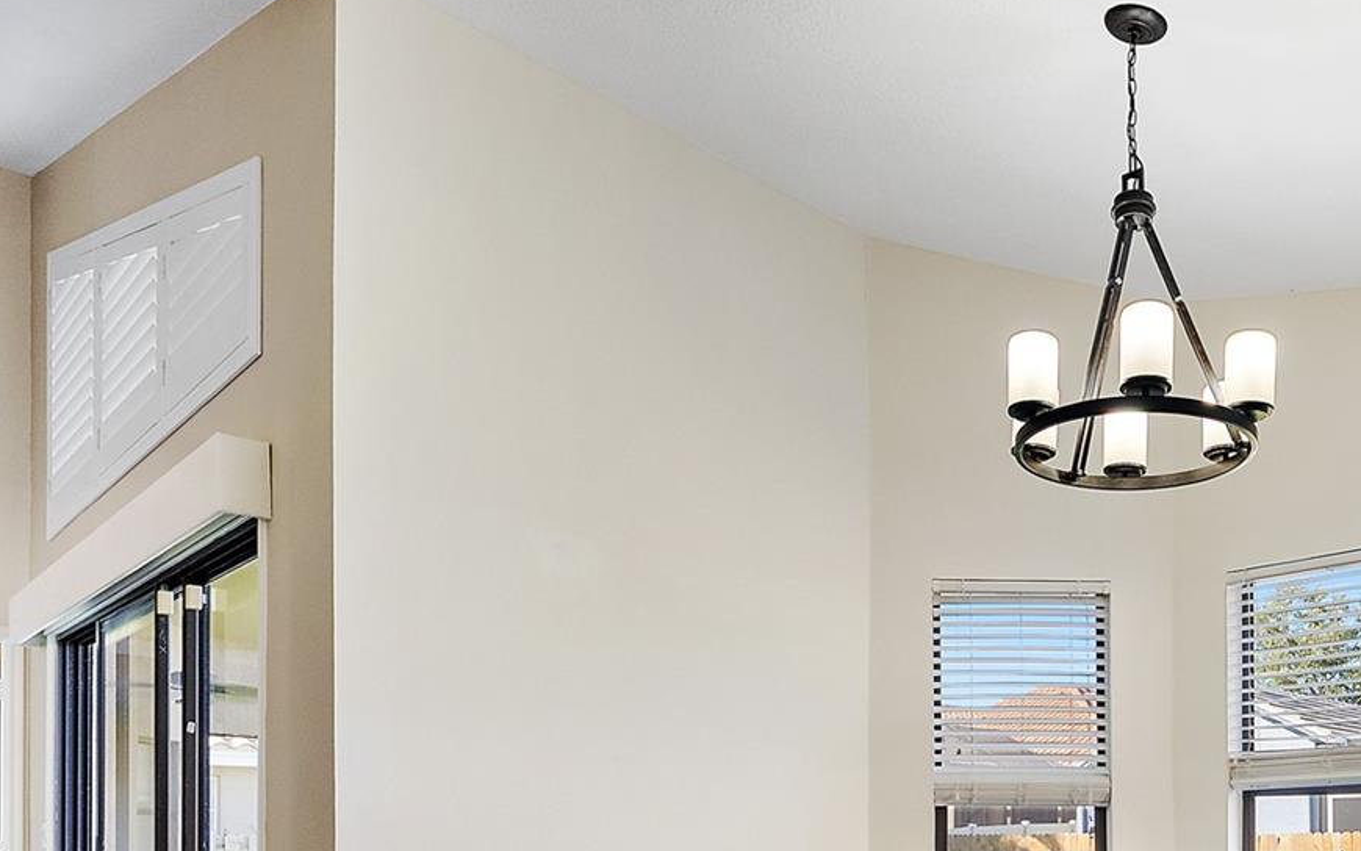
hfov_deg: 58.6
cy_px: 812
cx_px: 998
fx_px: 1148
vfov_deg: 37.2
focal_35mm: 31
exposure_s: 1/125
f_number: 5.6
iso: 1600
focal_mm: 16.5
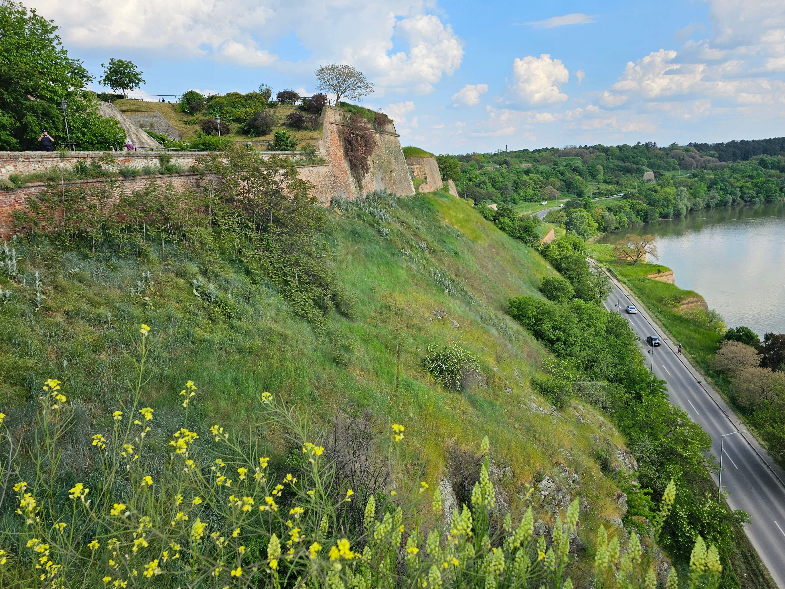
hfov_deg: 67.2
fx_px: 590
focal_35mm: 26
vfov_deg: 53.1
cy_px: 289
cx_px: 424
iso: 10
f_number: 1.7
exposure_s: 1/744
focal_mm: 6.3
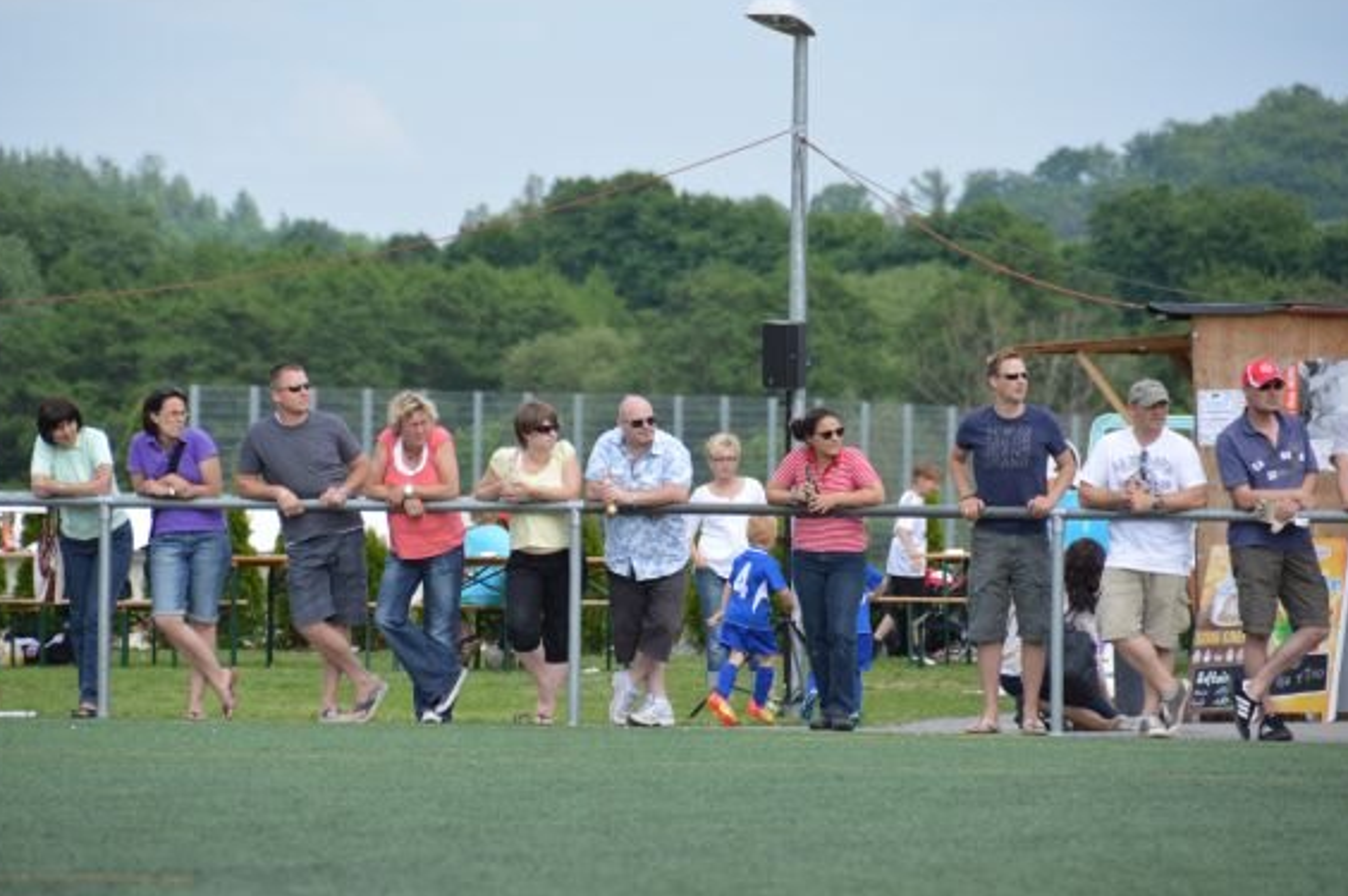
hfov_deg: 6.5
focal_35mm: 319
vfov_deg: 4.3
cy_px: 460
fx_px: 11934
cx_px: 643
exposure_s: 1/1000
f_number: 5.6
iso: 400
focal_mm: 200
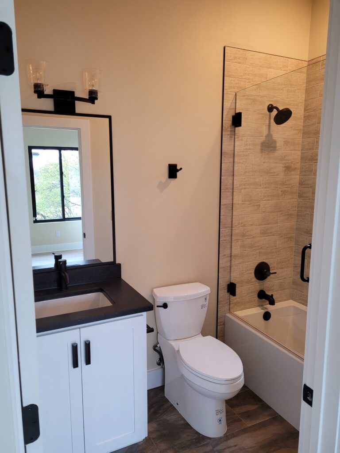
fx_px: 340
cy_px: 226
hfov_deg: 53.1
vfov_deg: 67.3
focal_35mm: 26
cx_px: 170
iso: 250
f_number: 1.8
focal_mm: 5.4
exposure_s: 1/59
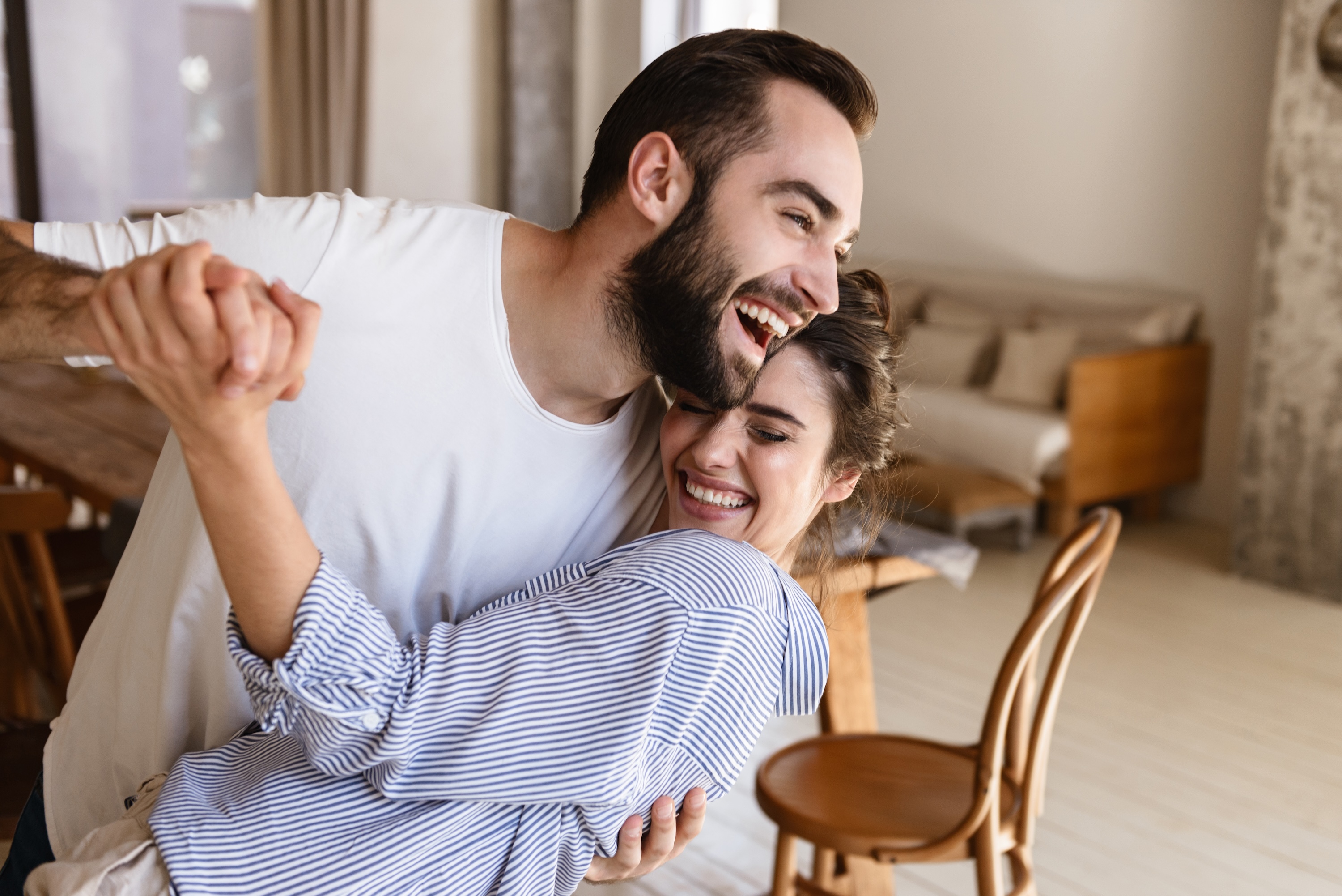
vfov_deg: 29.9
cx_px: 671
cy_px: 448
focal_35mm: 45
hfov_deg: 43.6
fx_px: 1678
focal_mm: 45
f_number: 3.2
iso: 640
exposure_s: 1/320
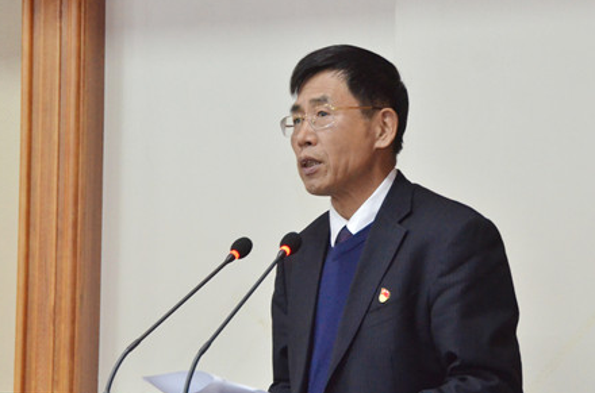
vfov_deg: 11.7
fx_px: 1912
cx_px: 322
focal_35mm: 116
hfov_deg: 17.7
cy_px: 285
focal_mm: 50
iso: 3200
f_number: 5.6
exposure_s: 1/125
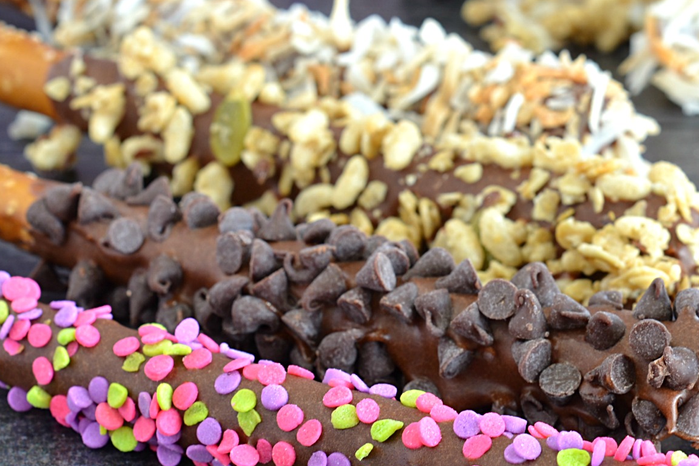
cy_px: 288
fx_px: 2427
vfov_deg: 11.0
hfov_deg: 16.3
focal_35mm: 125
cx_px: 519
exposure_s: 1.3
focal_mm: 50
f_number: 10
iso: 100
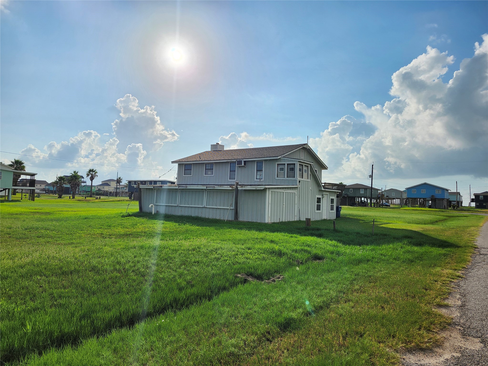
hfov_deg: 73.9
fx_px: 324
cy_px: 183
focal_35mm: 23
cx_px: 244
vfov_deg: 58.9
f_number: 1.8
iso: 25
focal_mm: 5.54
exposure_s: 1/6101
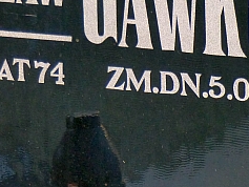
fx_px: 3901
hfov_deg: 3.7
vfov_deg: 2.7
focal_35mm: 542
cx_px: 170
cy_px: 54
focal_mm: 36.2
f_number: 2.8
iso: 320
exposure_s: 1/80
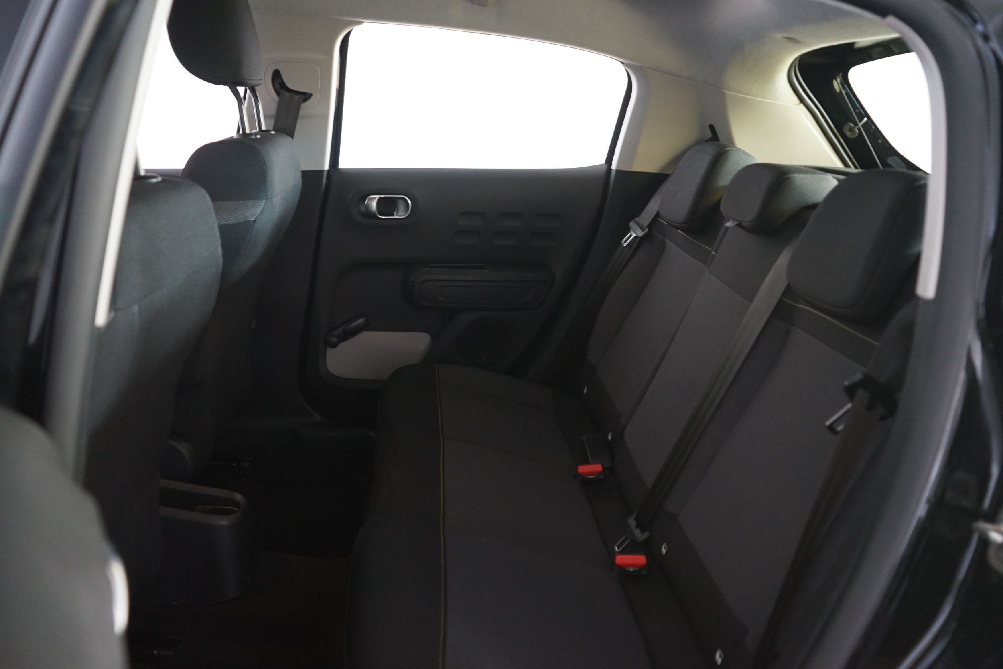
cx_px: 502
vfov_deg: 45.0
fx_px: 808
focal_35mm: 29
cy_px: 334
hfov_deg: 63.7
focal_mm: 29
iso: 2500
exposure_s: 1/10
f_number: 4
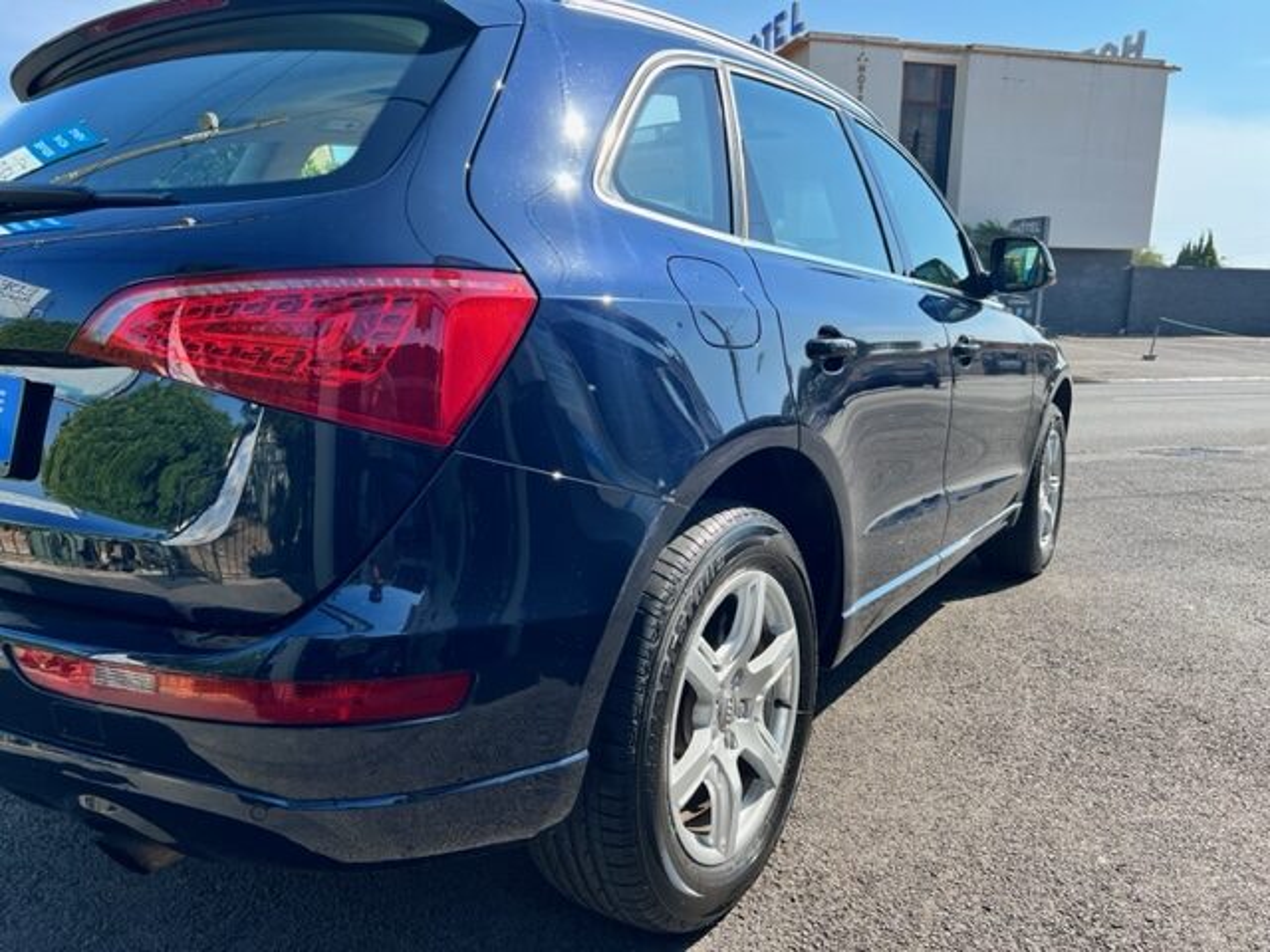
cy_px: 476
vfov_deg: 53.1
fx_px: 954
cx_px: 635
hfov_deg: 67.3
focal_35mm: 26
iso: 50
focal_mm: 5.7
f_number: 1.5
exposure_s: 1/1597
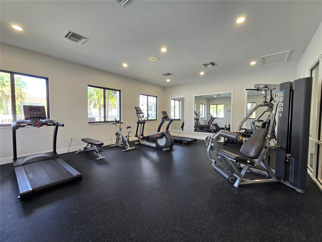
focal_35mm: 13
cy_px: 121
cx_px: 161
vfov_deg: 89.9
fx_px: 121
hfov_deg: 106.2
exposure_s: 1/60
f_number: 2.2
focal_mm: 2.2
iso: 100
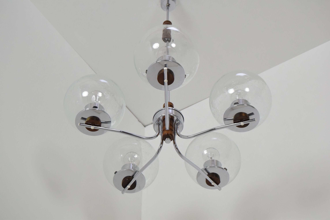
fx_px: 523
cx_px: 165
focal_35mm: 57
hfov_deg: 35.0
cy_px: 110
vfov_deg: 23.8
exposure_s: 1/200
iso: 1600
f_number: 7.1
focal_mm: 38
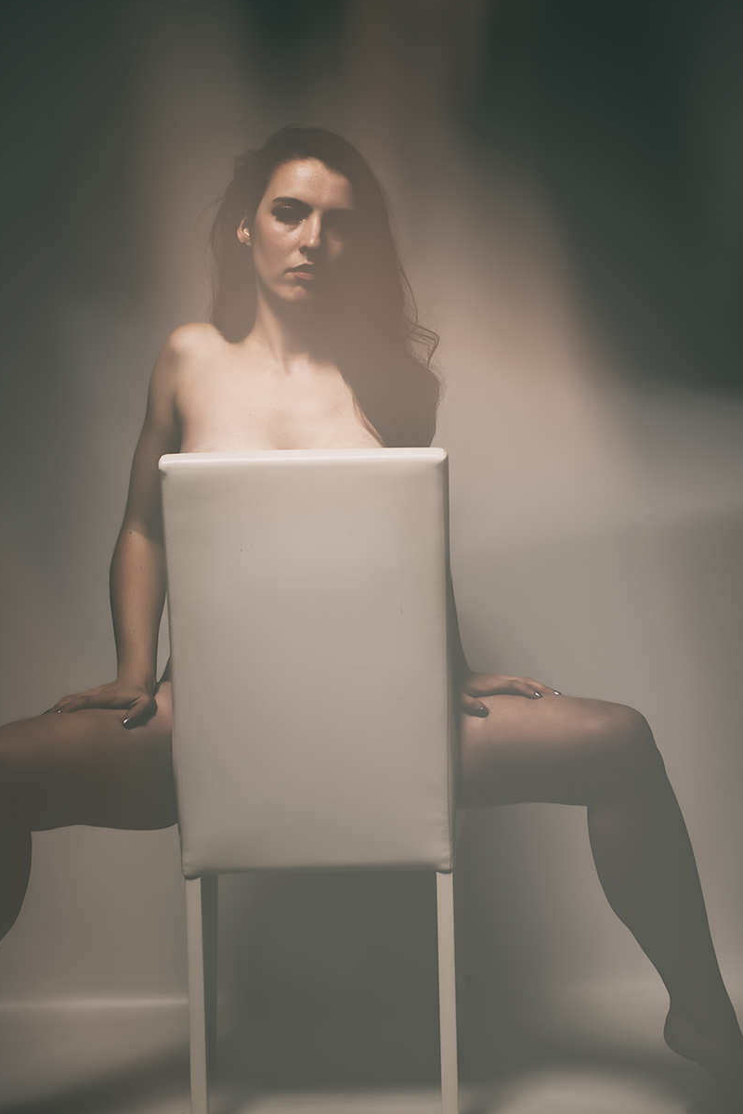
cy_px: 655
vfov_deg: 31.4
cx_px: 320
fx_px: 1981
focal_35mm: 64
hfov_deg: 21.2
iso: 100
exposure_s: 1/200
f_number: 11
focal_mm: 32
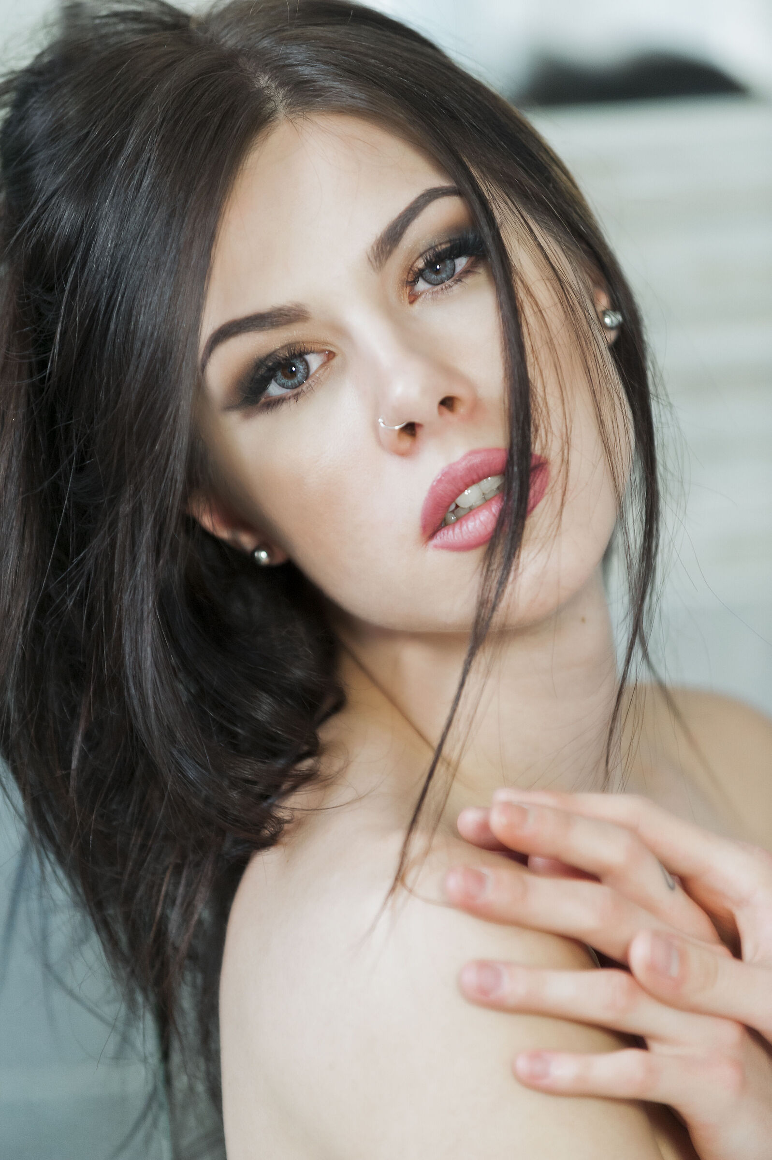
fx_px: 6441
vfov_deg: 10.3
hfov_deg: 6.9
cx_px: 386
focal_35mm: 200
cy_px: 580
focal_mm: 200
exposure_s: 1/200
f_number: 4
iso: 2000
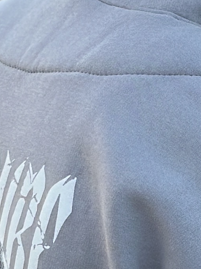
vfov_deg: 6.9
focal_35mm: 285
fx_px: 2207
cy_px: 208
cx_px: 163
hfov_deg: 5.2
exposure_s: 1/634
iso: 80
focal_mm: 6.86
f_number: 1.78
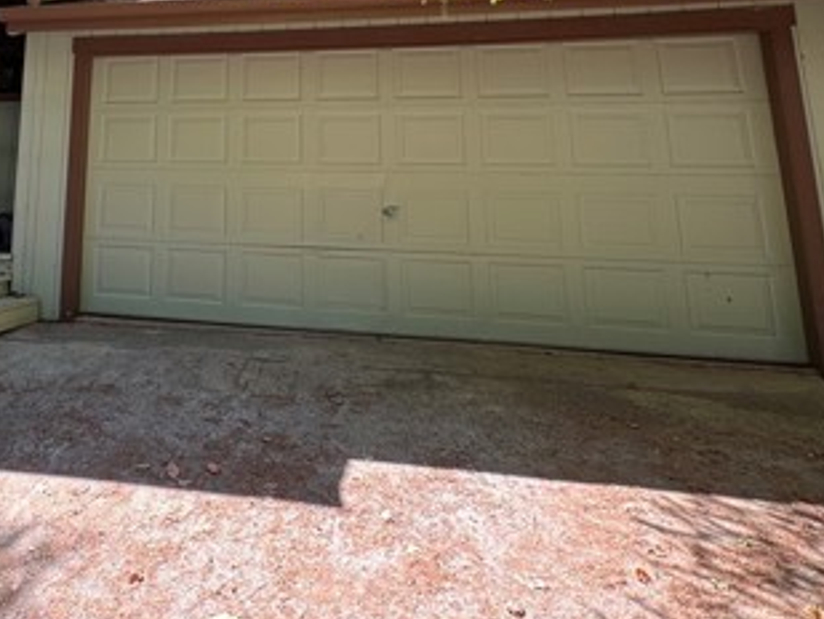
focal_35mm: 29
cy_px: 93
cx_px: 157
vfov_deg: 45.0
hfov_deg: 56.8
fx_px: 691
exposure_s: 1/112
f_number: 2.2
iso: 40
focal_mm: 2.22
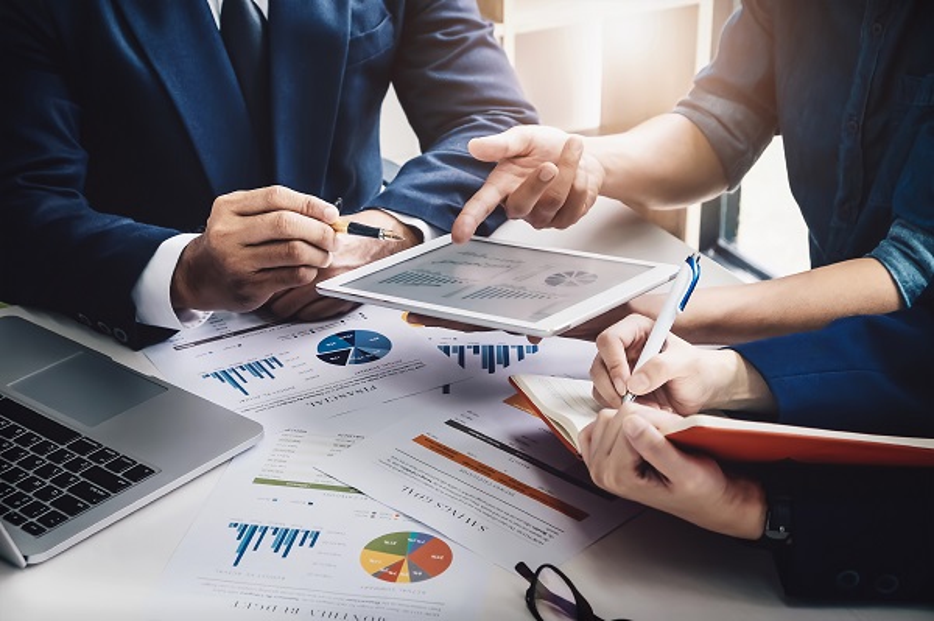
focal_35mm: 61
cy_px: 310
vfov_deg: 22.2
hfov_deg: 32.9
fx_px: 1581
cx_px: 467
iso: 1250
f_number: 6.4
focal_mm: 40.7
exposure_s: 1/125
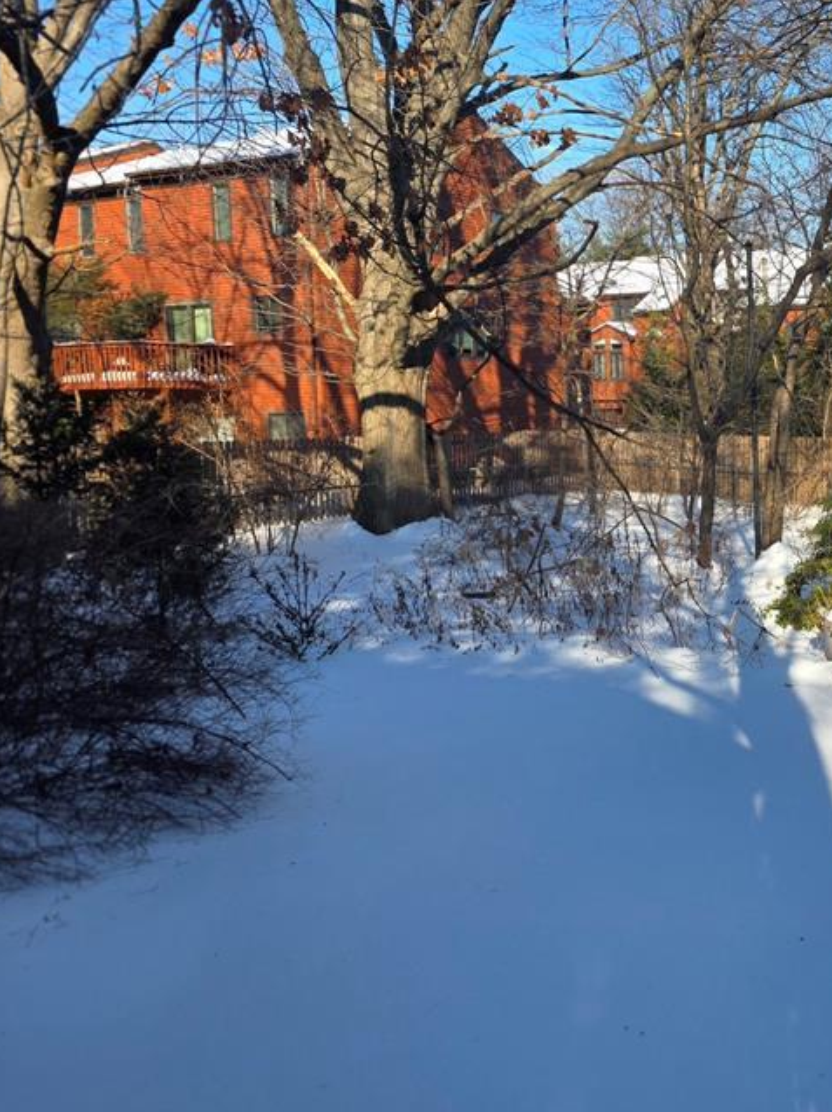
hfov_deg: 35.1
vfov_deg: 50.1
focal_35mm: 37
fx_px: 1187
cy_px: 501
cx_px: 829
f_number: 1.7
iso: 80
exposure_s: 1/3333
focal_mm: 6.3
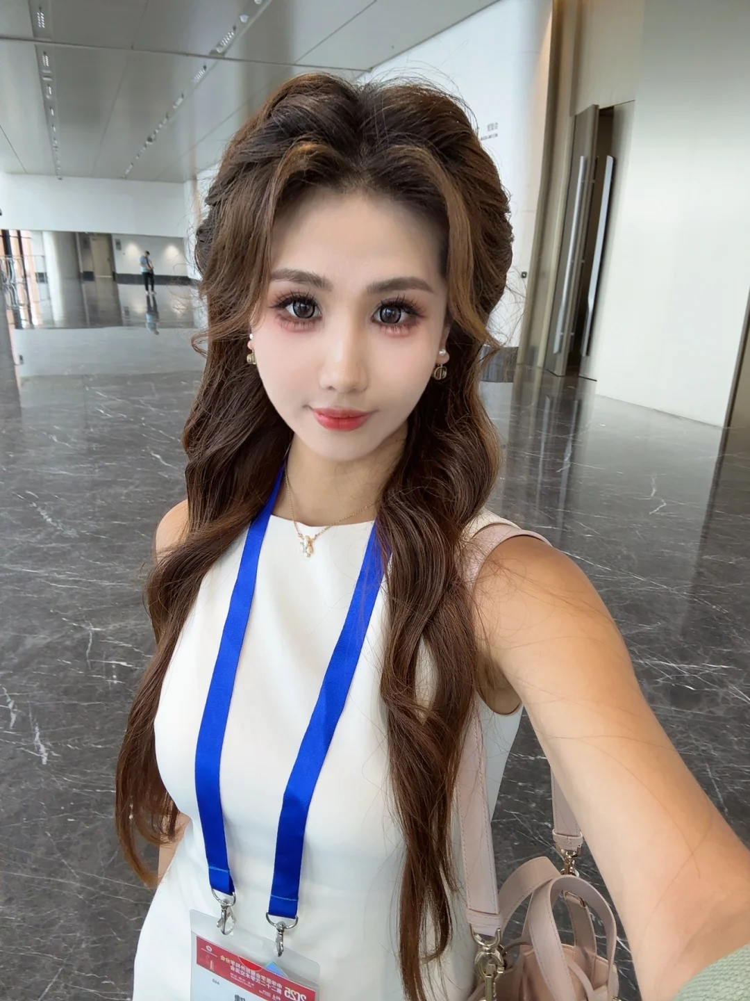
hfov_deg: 58.9
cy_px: 500
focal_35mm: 23
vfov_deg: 73.9
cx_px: 375
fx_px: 664
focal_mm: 2.69
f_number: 1.9
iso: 80
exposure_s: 1/76
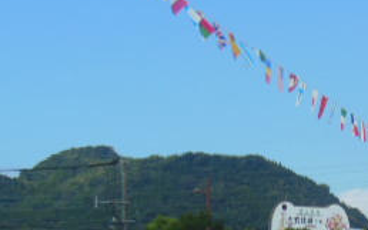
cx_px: 364
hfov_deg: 13.1
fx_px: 1584
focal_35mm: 158
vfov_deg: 8.2
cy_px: 310
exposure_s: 1/640
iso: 125
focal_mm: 10.7
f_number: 5
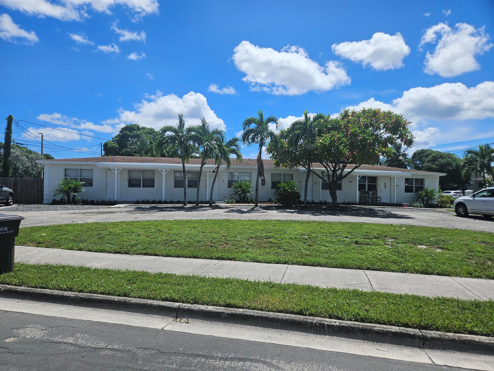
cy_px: 186
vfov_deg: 58.9
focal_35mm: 23
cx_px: 247
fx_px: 328
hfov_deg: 73.9
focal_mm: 5.4
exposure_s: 1/3018
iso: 25
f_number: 1.8
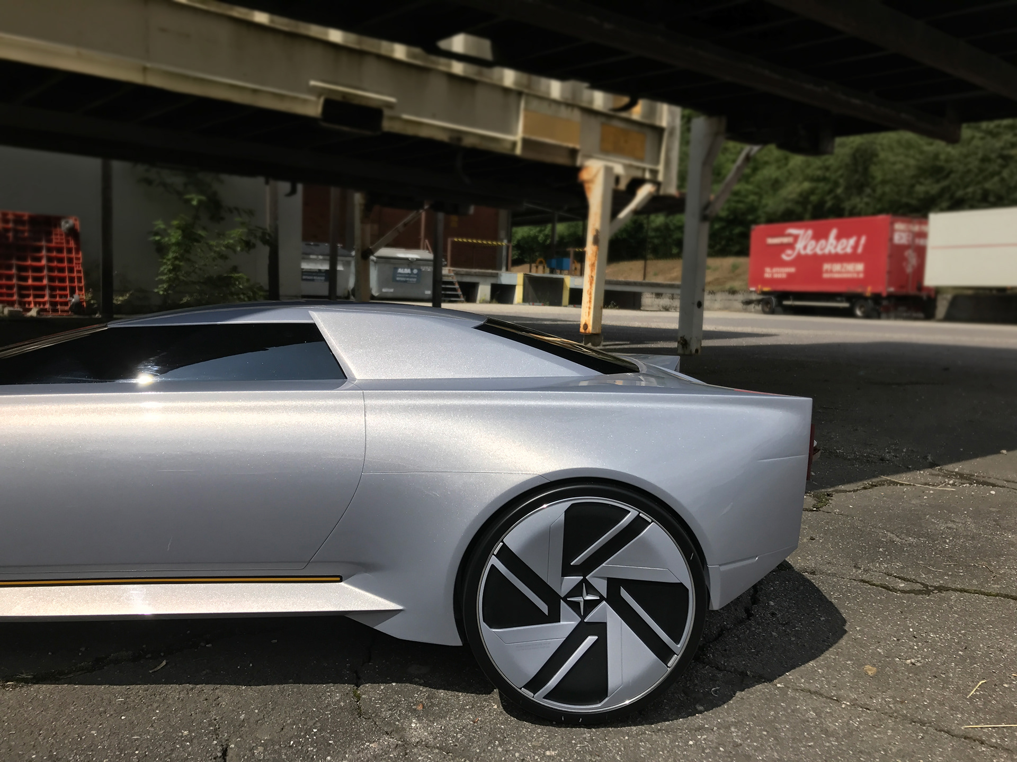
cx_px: 508
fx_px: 823
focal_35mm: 28
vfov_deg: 49.7
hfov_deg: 63.4
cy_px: 381
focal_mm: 3.99
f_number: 1.8
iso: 20
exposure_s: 1/2994
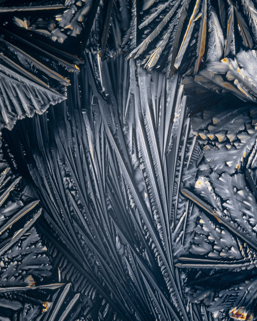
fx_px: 276
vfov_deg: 59.9
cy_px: 193
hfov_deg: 50.0
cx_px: 126
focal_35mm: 29
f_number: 8
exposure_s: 1/100
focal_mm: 25
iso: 400
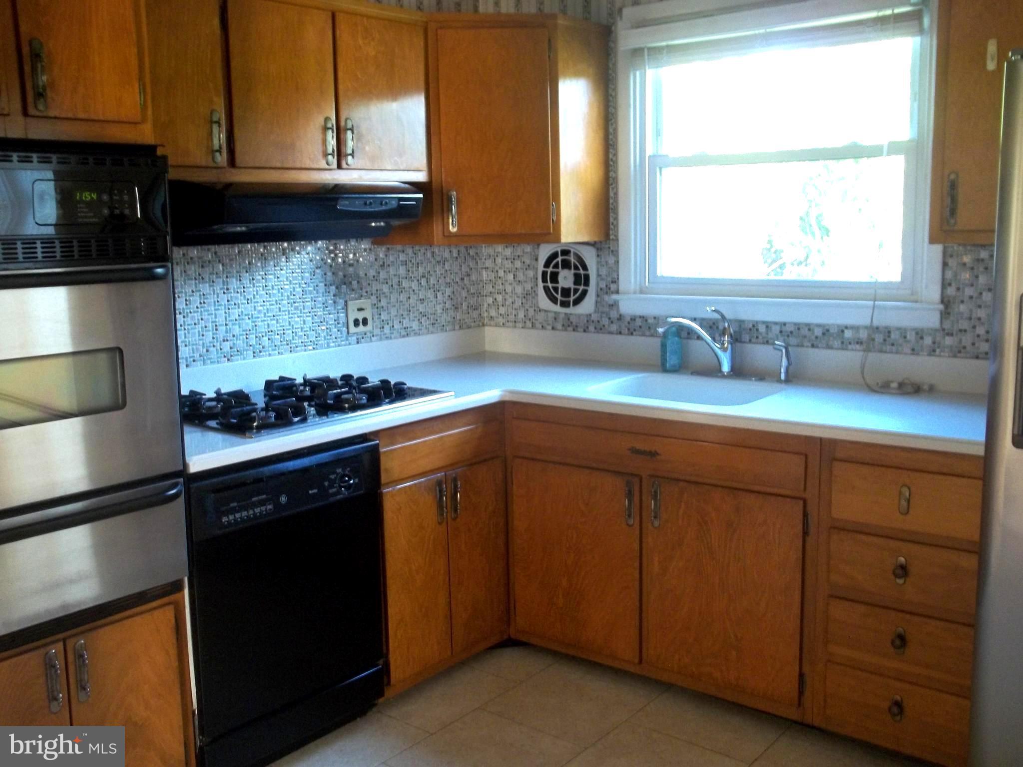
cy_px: 384
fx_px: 975
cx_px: 512
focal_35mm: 33
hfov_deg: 55.4
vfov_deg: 42.9
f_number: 3.3
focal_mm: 5.9
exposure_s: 1/15
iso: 160
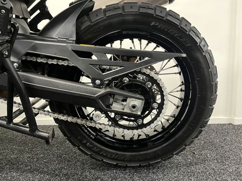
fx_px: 182
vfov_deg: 53.1
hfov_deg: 67.3
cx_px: 121
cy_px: 90
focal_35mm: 26
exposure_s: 1/33
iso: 400
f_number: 1.6
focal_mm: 5.1
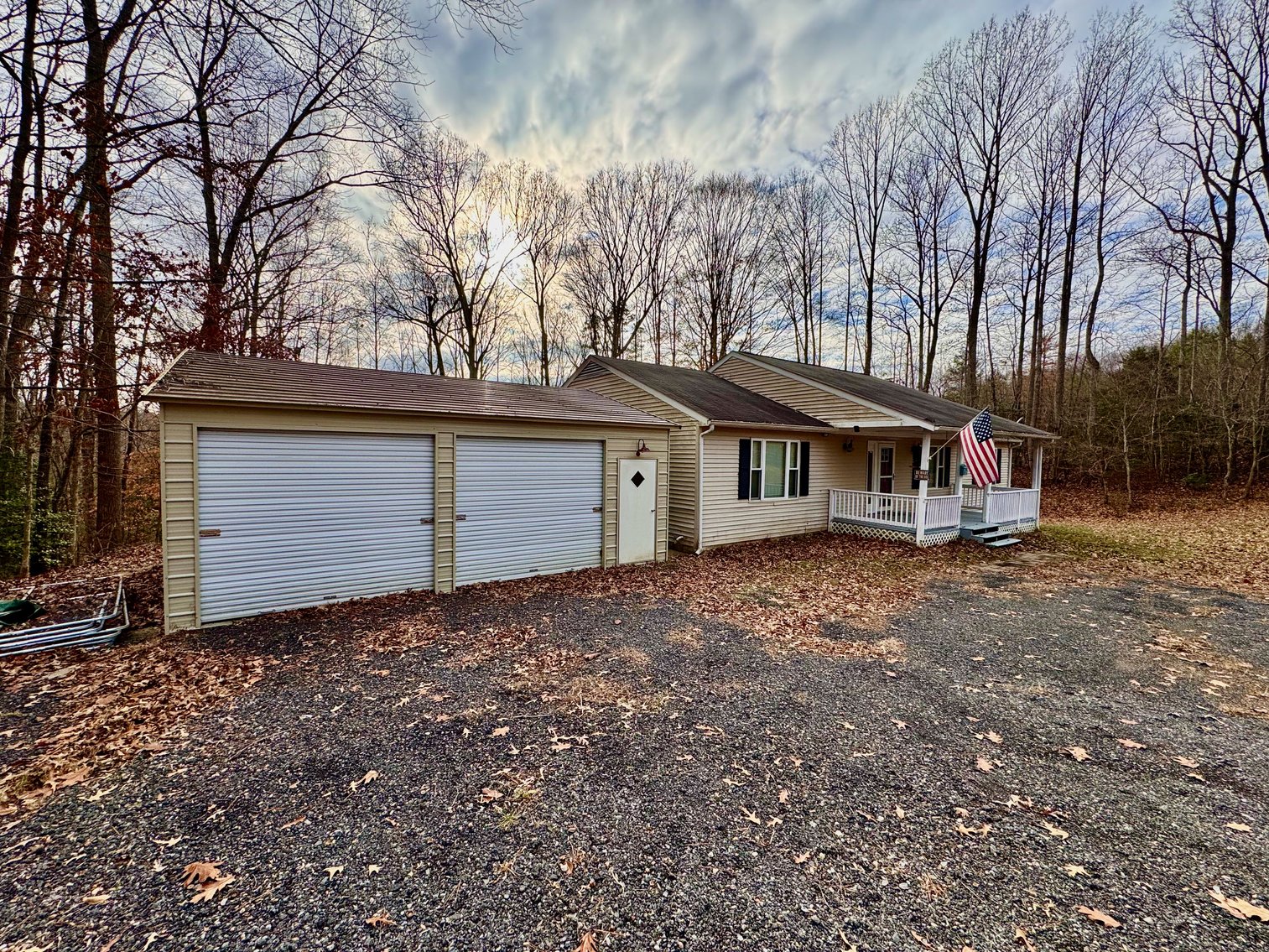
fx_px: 513
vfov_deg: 85.7
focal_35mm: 14
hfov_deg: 102.1
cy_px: 476
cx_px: 634
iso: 50
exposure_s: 1/1236
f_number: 2.2
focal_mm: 2.22
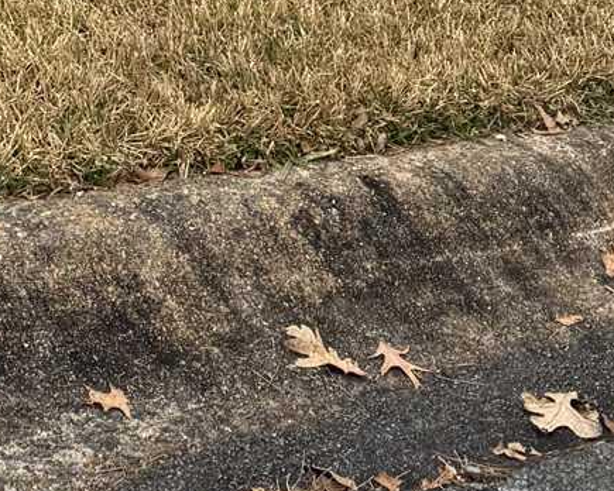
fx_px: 2253
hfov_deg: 15.0
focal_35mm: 124
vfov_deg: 9.7
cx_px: -131
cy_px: -957
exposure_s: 1/664
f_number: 1.78
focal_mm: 6.76
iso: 80
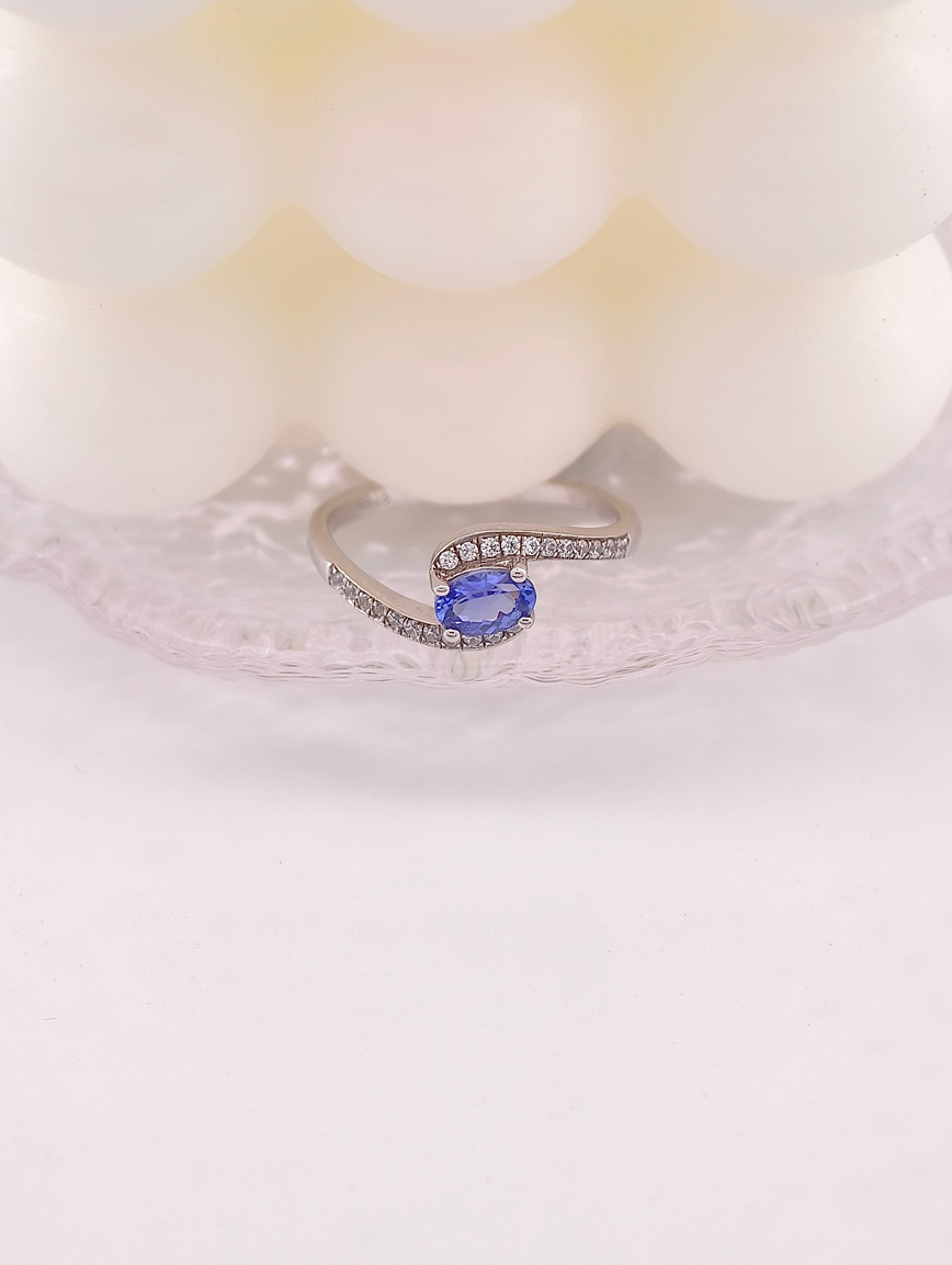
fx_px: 4756
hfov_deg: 11.4
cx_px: 476
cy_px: 632
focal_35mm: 130
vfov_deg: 15.1
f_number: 2.67
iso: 125
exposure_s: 1/200
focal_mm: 22.48
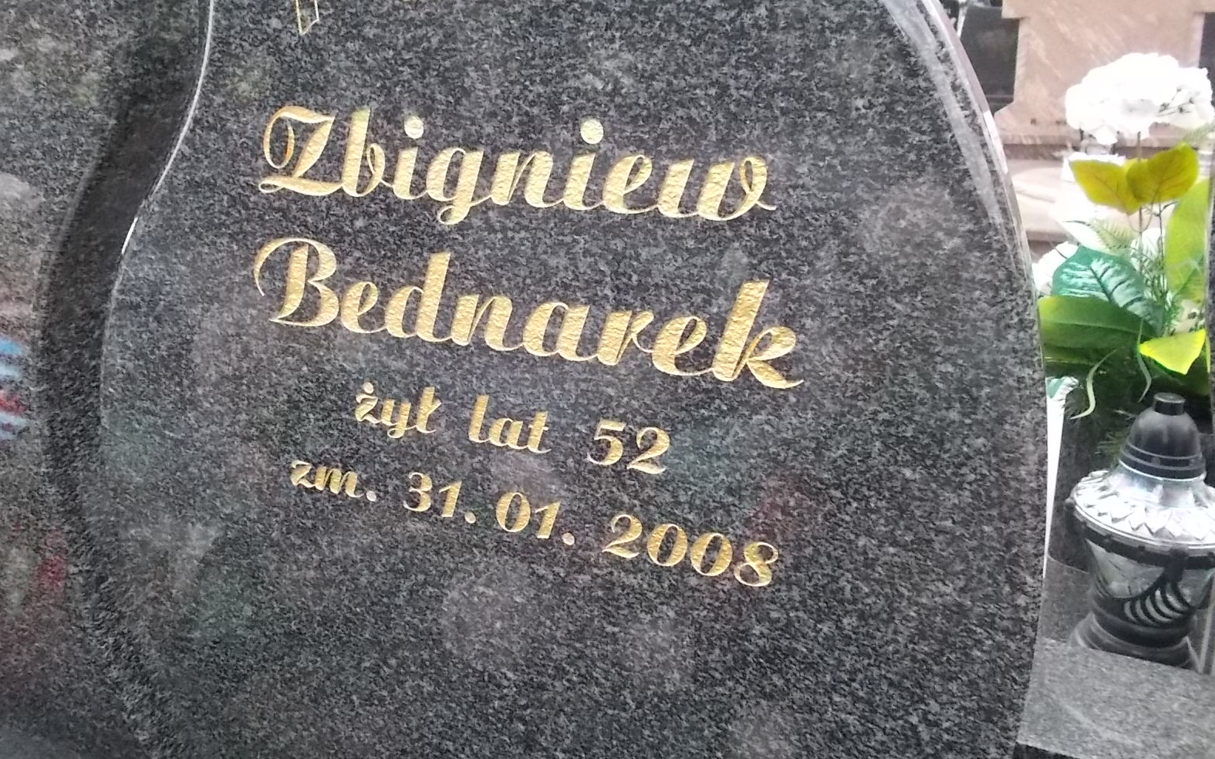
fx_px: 927
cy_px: 303
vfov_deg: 44.3
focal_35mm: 28
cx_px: 606
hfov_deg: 66.5
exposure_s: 1/125
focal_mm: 4.6
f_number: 8
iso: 400
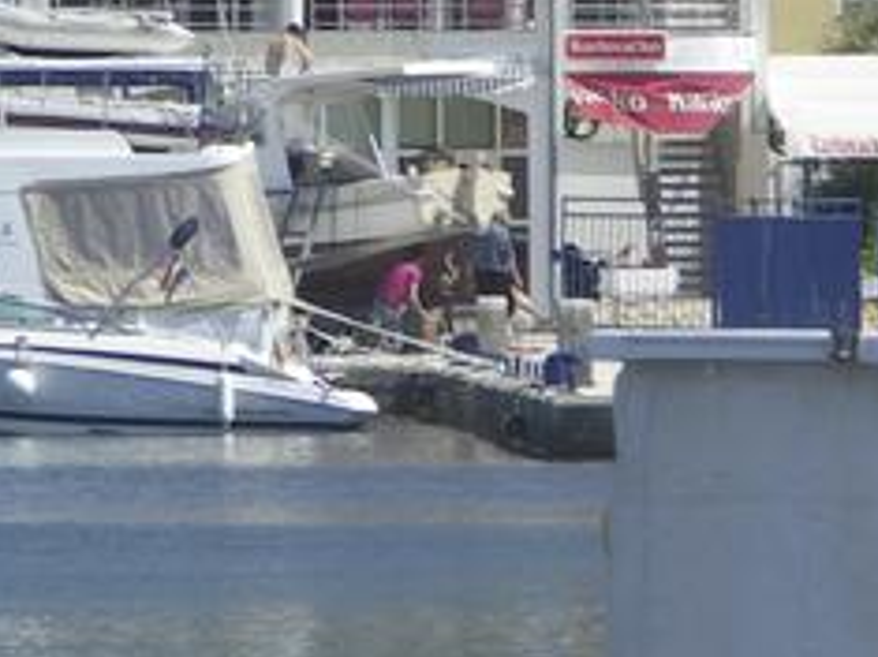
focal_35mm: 680
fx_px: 17239
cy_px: -30
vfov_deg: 2.2
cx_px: 374
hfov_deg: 2.9
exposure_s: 1/200
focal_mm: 50.8
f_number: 4.5
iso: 100
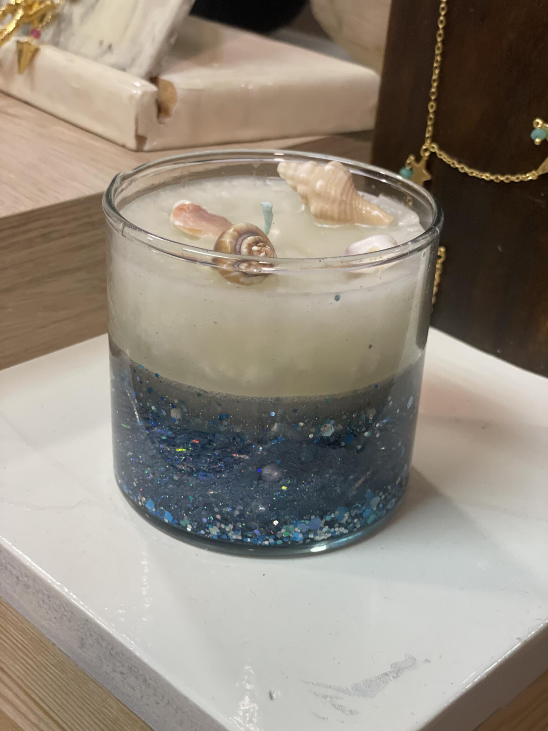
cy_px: 366
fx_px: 1098
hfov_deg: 28.0
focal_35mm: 52
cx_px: 274
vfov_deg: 36.8
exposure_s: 1/100
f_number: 2
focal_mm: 6
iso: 200
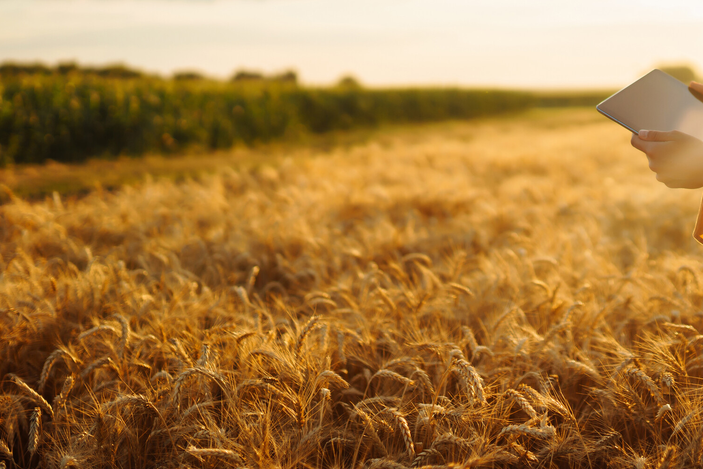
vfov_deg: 19.2
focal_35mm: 70
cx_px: 548
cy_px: 75
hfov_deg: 28.3
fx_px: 1367
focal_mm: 35
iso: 125
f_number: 1.4
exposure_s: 1/4000
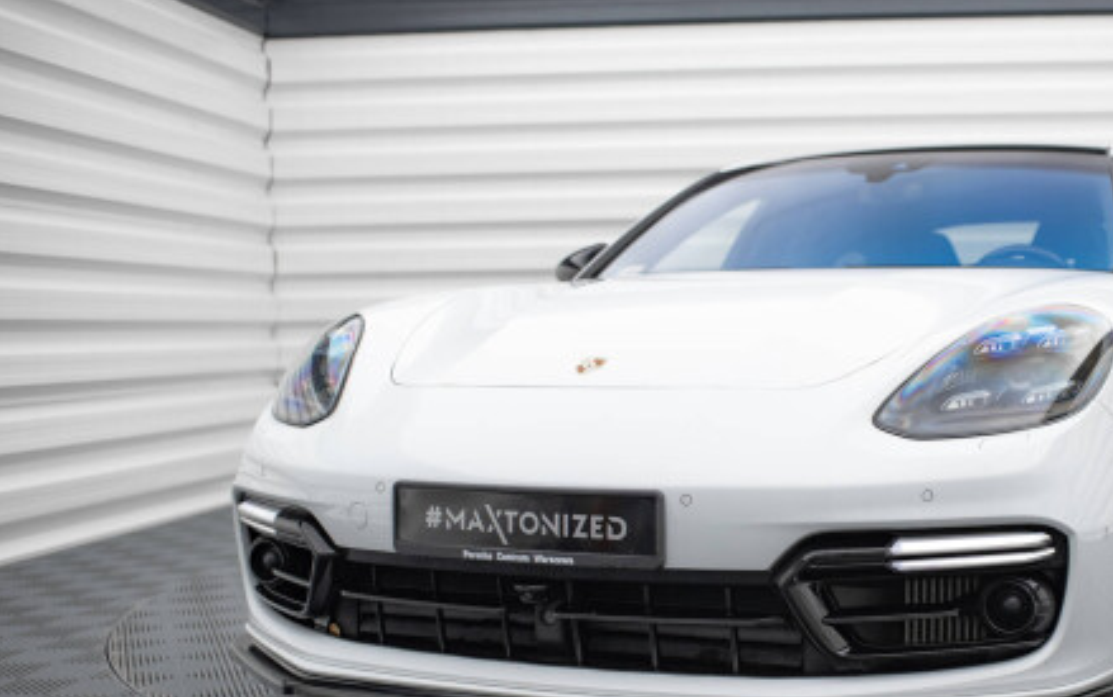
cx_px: 766
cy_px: 498
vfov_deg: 25.2
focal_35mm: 51
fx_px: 1548
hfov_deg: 39.0
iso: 500
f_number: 2.5
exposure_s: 1/200
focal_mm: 35
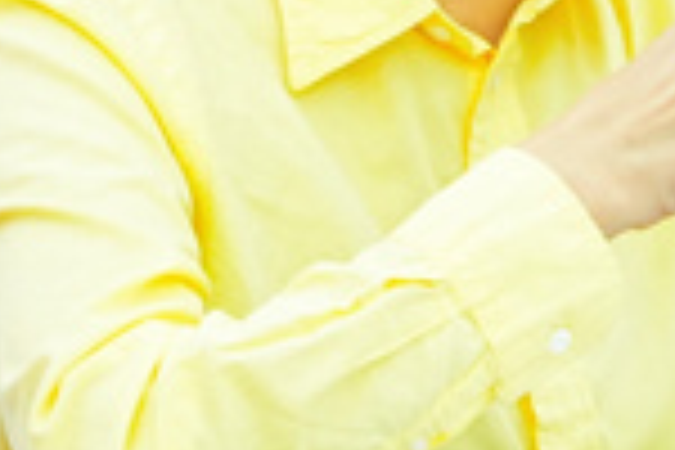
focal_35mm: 1200
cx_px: 594
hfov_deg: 1.7
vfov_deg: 1.1
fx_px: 22498
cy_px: -151
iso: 1000
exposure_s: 1/100
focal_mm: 200
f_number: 2.8
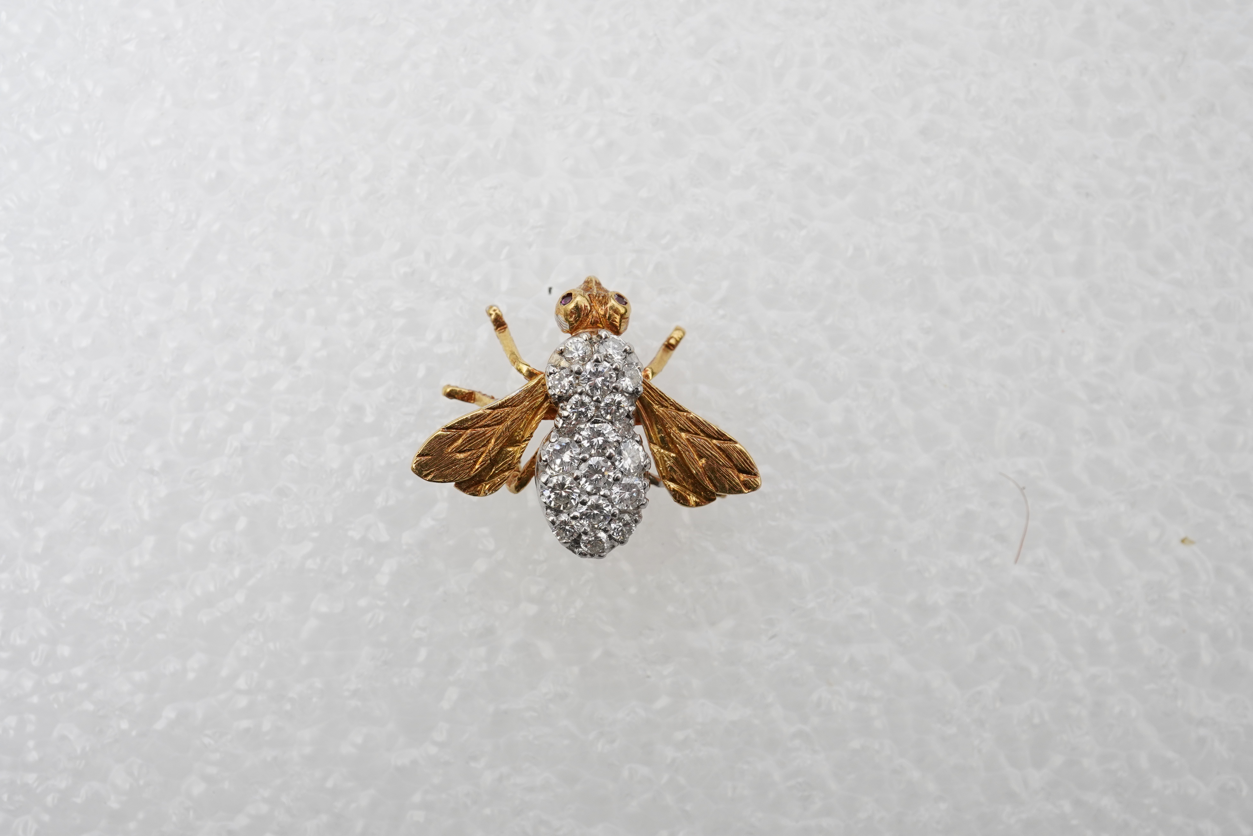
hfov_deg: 43.6
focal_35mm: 45
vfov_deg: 29.9
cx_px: 626
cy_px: 418
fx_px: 1566
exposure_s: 1/100
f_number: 18
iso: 640
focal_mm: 30
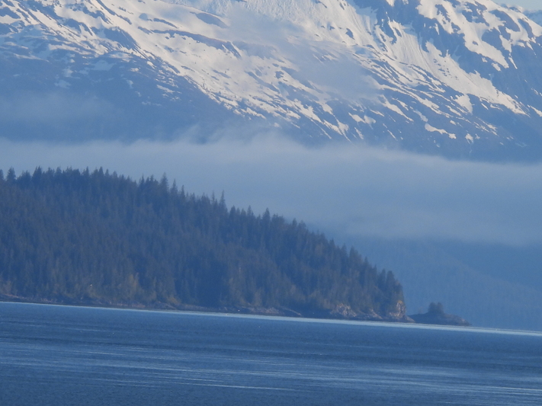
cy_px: 57
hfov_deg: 1.8
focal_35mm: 1080
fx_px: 16907
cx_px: 299
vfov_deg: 1.4
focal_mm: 107
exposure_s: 1/500
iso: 100
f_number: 5
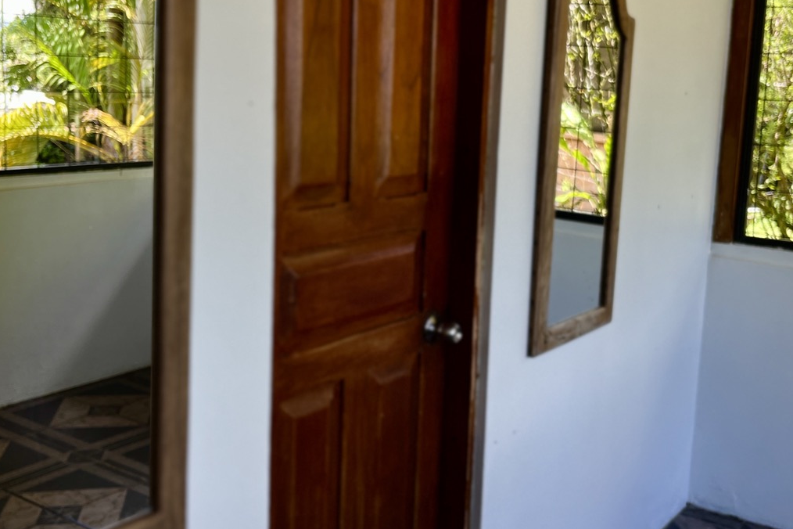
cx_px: 419
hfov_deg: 45.4
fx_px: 947
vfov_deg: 31.2
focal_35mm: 43
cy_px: 237
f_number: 1.6
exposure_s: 1/329
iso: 50
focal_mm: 5.1
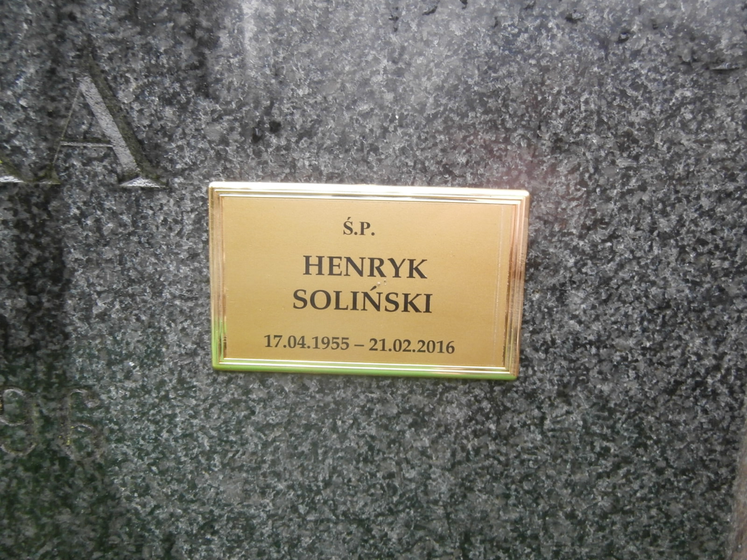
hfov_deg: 71.6
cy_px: 280
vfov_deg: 56.8
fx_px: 518
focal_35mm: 24
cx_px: 374
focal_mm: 4.2
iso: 200
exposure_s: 1/8
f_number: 3
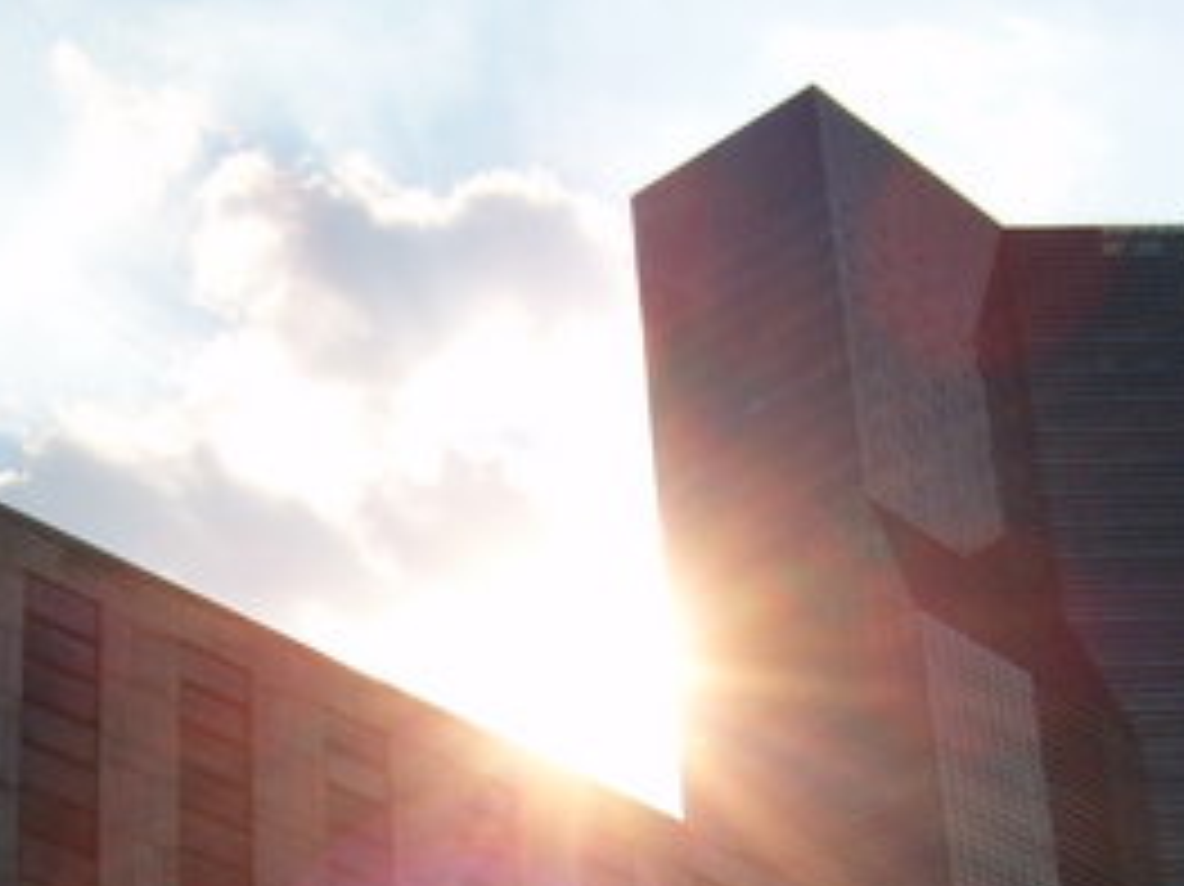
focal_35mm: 90
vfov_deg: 16.0
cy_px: 953
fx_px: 3077
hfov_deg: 21.8
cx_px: 527
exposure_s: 1/500
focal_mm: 6.2
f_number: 6
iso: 63
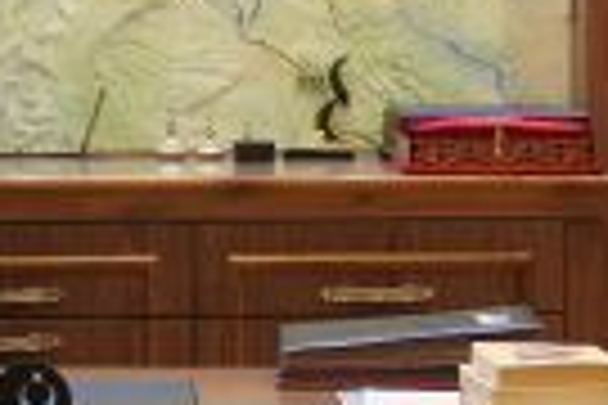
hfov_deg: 9.2
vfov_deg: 6.2
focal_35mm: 220
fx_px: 3715
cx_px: -149
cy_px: 207
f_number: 4
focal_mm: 33
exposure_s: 1/160
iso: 4000
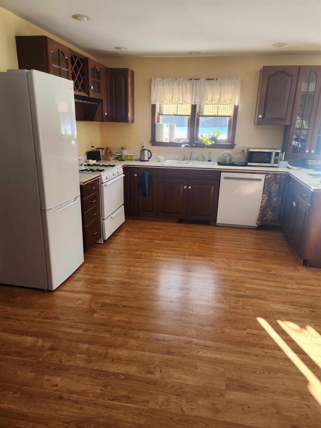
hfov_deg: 58.9
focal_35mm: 23
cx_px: 160
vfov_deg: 73.9
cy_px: 214
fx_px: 284
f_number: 1.8
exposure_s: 1/180
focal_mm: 5.4
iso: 125
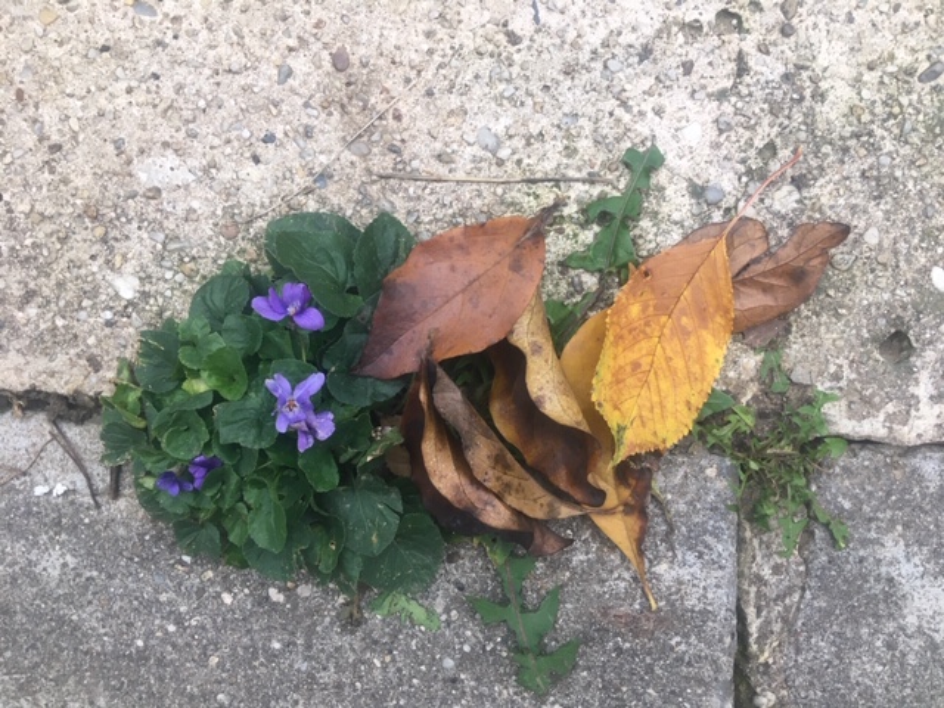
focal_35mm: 29
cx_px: 472
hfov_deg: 61.7
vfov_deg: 48.2
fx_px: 791
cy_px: 354
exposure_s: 1/33
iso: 32
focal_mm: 4.15
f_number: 2.2
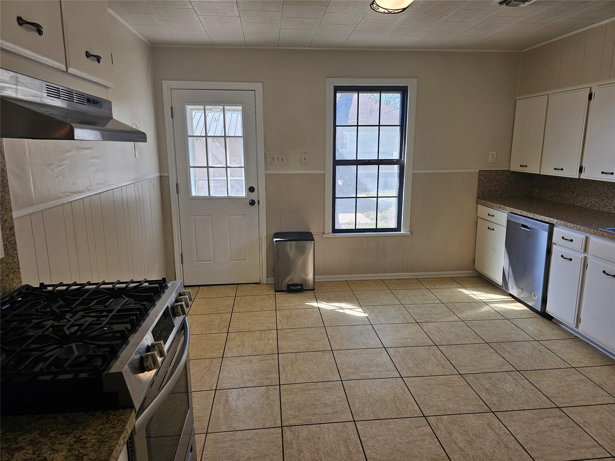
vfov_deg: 58.9
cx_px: 308
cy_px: 230
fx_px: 409
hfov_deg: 73.9
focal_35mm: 23
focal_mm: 6.3
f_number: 1.7
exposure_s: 1/120
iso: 50
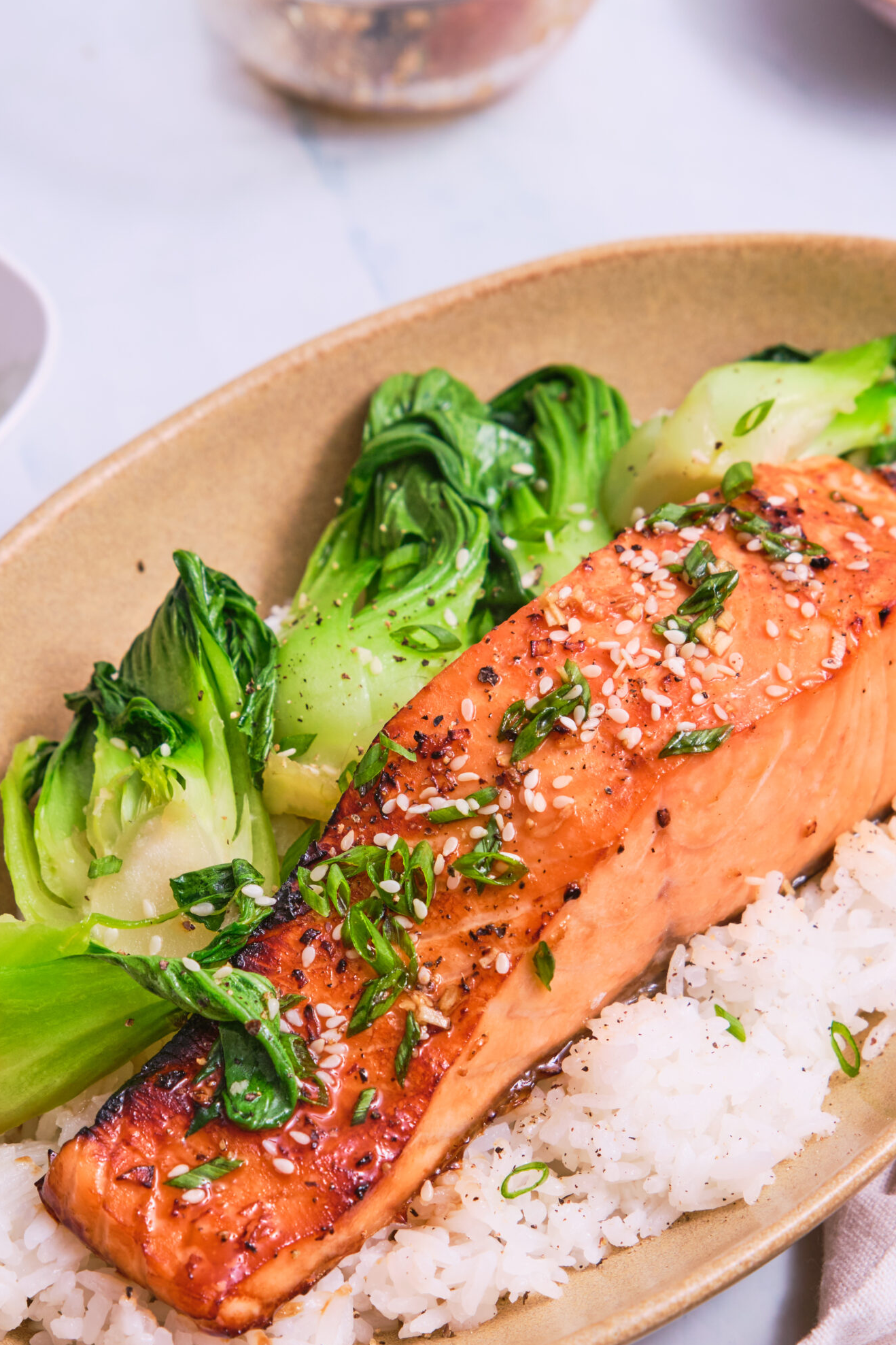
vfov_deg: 15.5
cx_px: 450
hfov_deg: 10.4
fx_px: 4928
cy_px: 774
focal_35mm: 132
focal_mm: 57.9
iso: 160
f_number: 5.6
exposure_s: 1/125
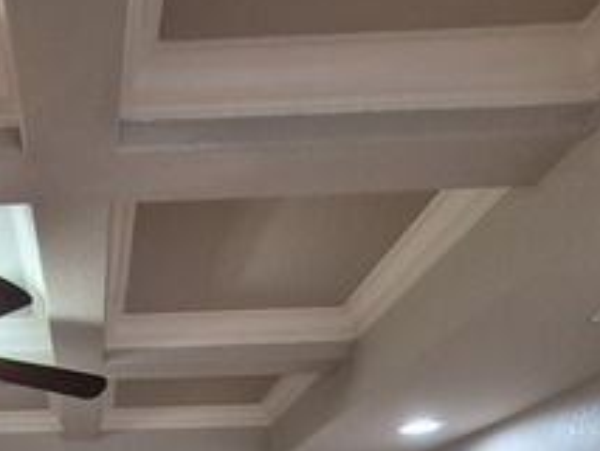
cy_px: 614
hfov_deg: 43.8
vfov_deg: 28.7
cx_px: 65
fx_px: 676
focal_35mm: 39
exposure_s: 1/60
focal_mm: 1.74
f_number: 2.2
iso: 320
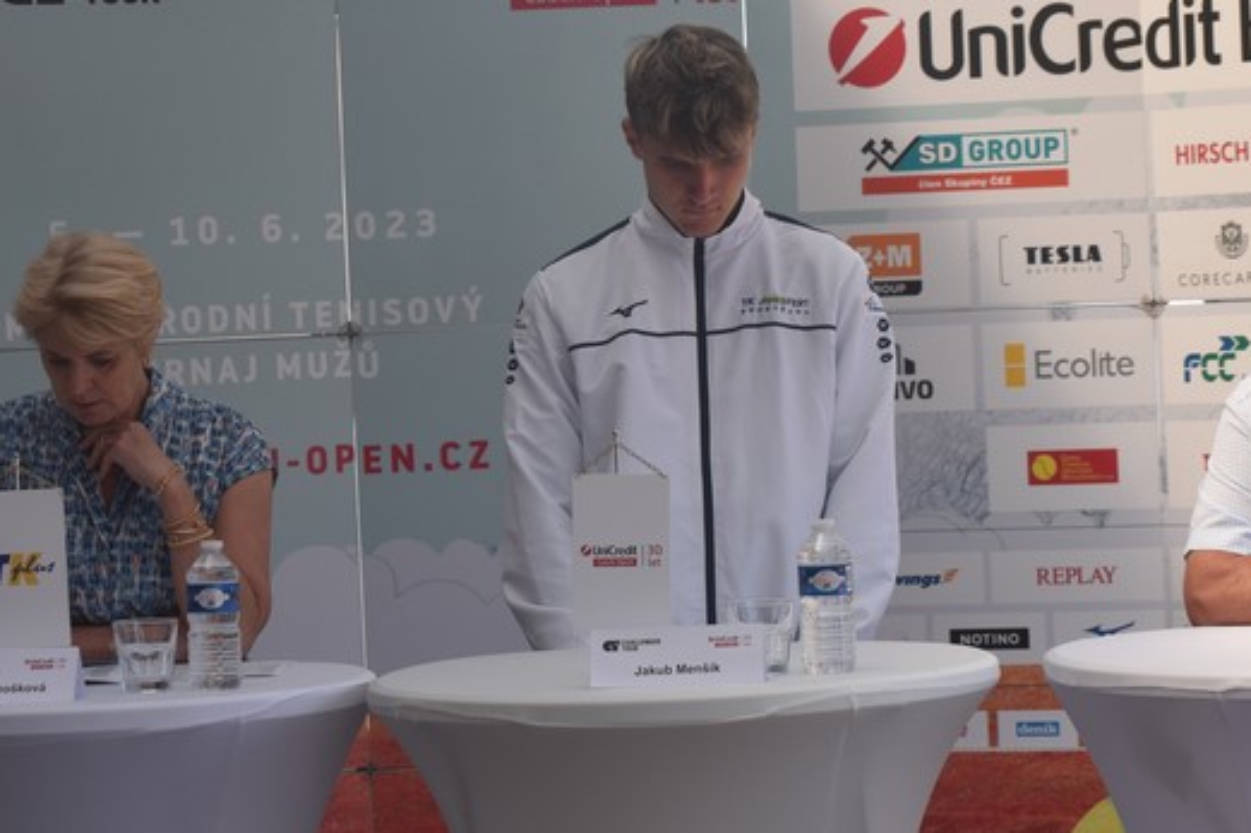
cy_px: 365
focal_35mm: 119
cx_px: 648
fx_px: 4124
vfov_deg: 11.5
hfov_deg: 17.2
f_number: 8
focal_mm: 55
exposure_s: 1/250
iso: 280
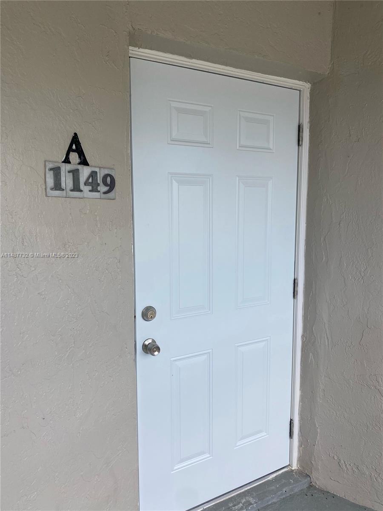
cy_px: 256
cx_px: 192
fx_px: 384
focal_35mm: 26
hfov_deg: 53.1
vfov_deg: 67.3
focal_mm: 4.25
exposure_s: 1/546
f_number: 1.8
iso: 32
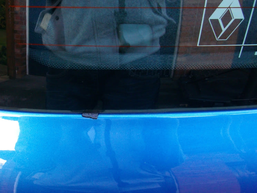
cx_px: 91
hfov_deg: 42.5
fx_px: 327
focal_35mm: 44
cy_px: 118
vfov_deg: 32.8
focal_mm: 5.7
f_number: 2.9
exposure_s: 1/40
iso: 141
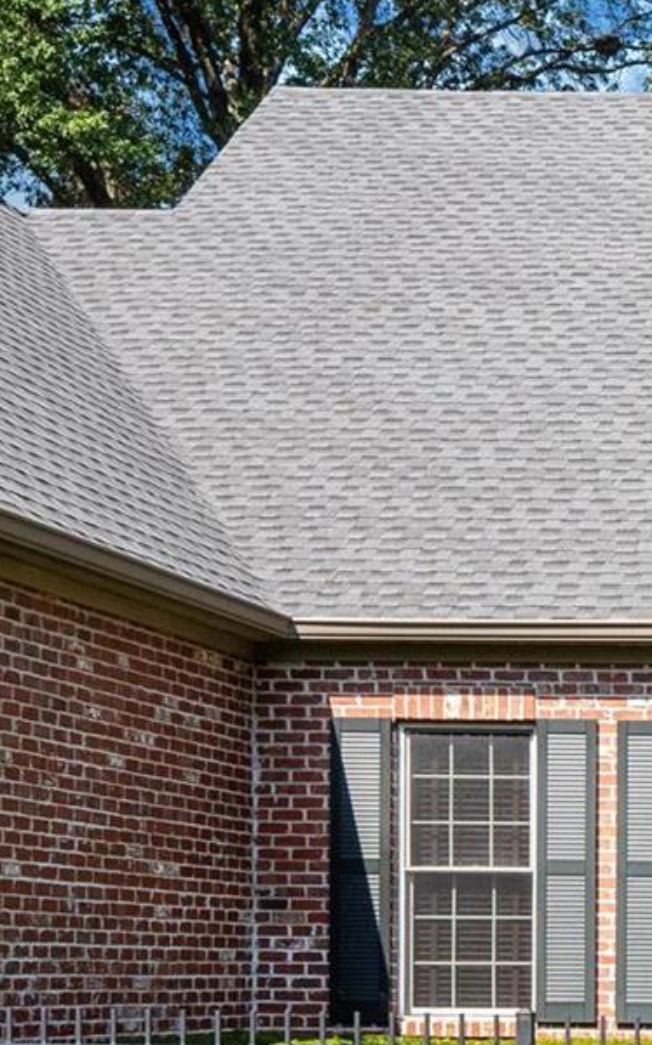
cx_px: 1285
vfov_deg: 20.9
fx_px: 2788
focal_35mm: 98
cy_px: 897
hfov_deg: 12.0
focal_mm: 18
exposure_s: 1/640
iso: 400
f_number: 8
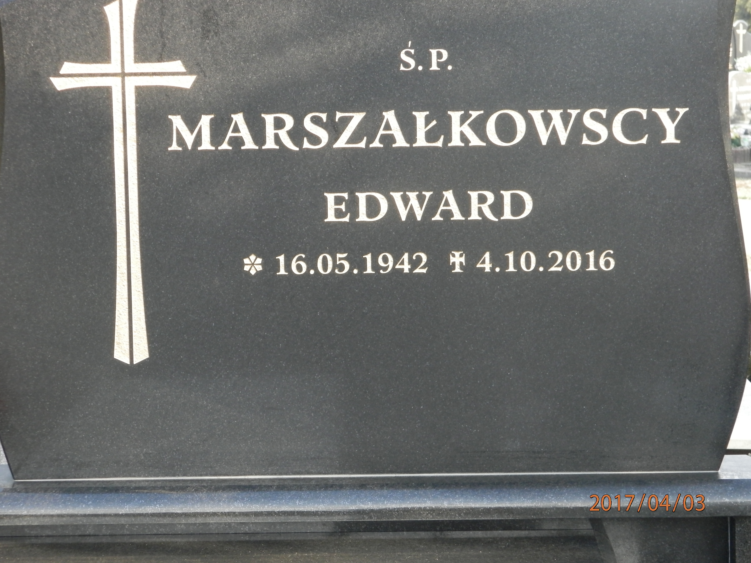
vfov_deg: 14.0
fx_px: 2300
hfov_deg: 18.5
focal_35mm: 106
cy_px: 282
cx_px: 376
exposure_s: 1/80
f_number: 4.5
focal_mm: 19
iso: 200
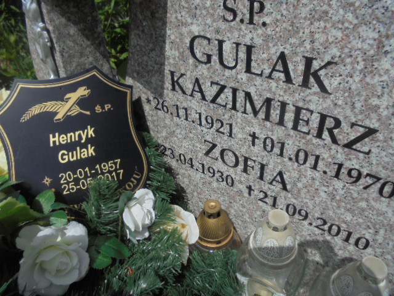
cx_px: 197
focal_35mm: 26
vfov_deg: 53.1
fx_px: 296
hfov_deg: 67.3
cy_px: 148
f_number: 11.5
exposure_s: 1/200
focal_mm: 4.6
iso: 100
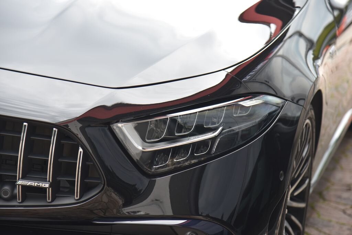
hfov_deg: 17.1
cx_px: 176
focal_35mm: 120
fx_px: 1174
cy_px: 118
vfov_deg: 11.4
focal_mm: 120
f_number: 4.5
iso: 500
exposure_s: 1/80
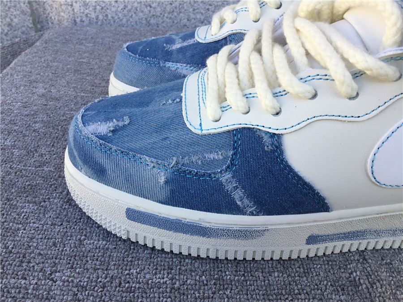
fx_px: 361
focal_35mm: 31
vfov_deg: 45.4
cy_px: 151
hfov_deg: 58.4
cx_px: 202
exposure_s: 1/291
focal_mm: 3.3
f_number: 2.4
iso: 25
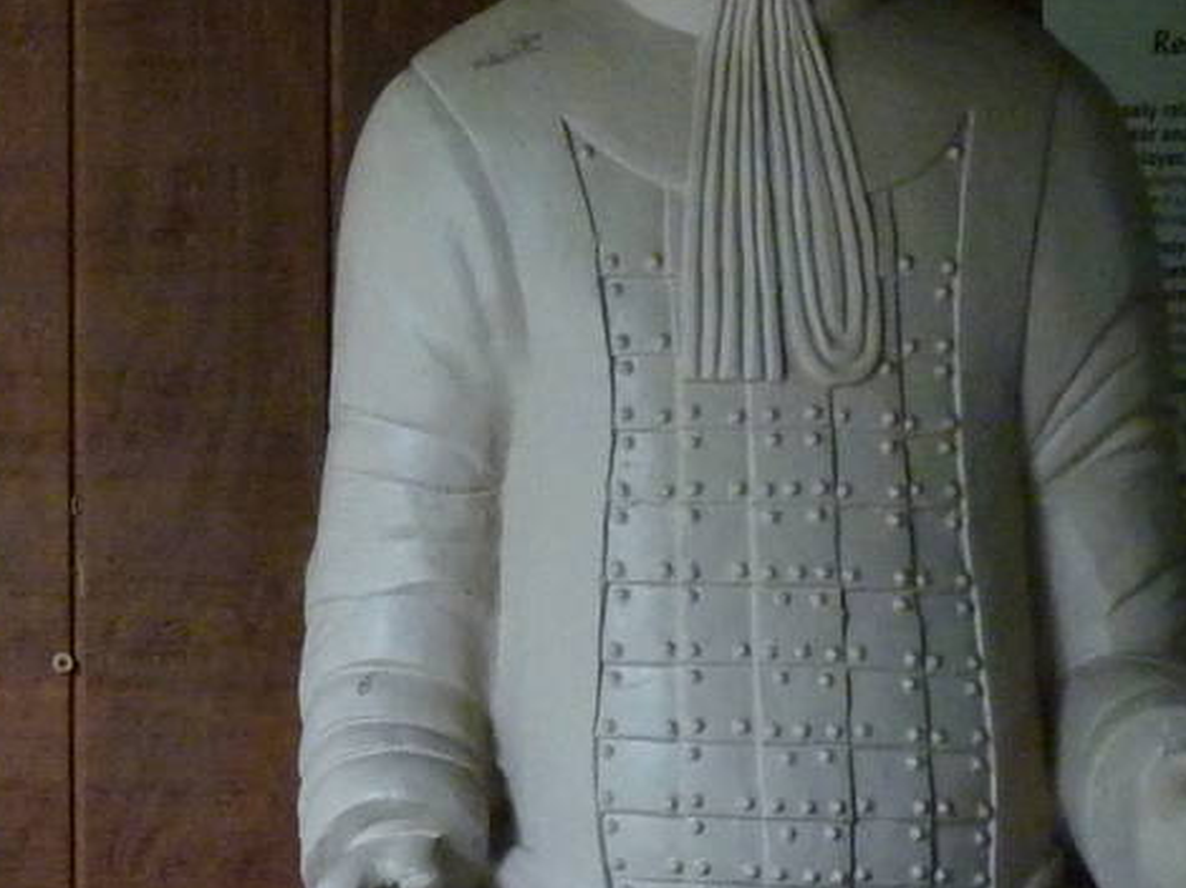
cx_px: -601
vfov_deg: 11.7
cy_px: 111
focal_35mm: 126
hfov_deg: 14.6
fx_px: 4315
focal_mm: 6.1
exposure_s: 1/80
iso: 400
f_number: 3.6
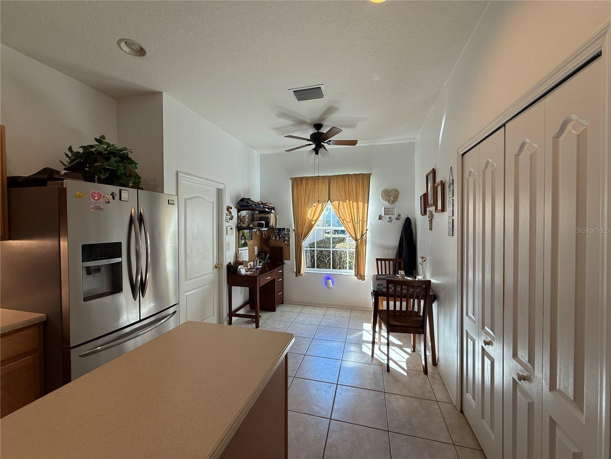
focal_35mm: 14
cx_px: 306
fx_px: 247
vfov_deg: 85.7
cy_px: 230
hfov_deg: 102.1
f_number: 2.2
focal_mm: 2.22
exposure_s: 1/120
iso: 80
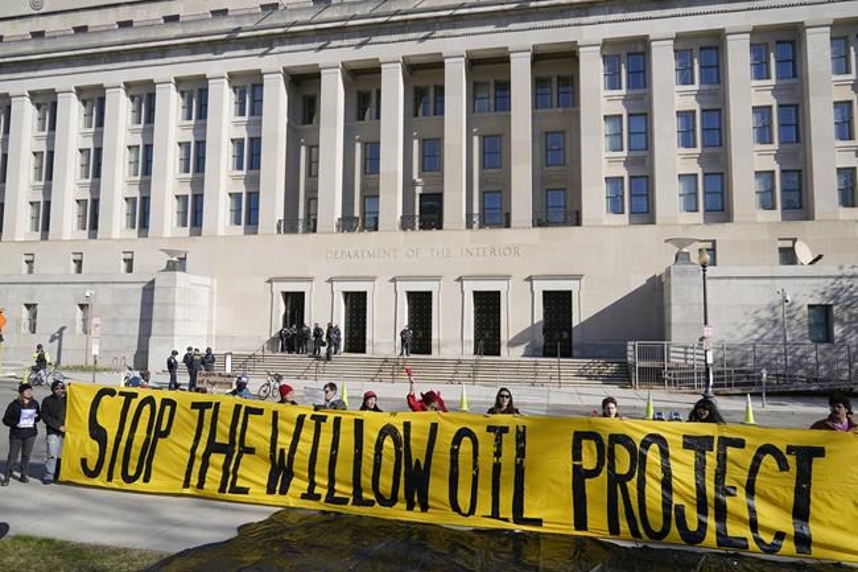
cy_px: 286
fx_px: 572
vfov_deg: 53.1
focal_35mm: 24
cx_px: 429
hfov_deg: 73.8
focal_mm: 24
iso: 250
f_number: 5.6
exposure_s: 1/1000
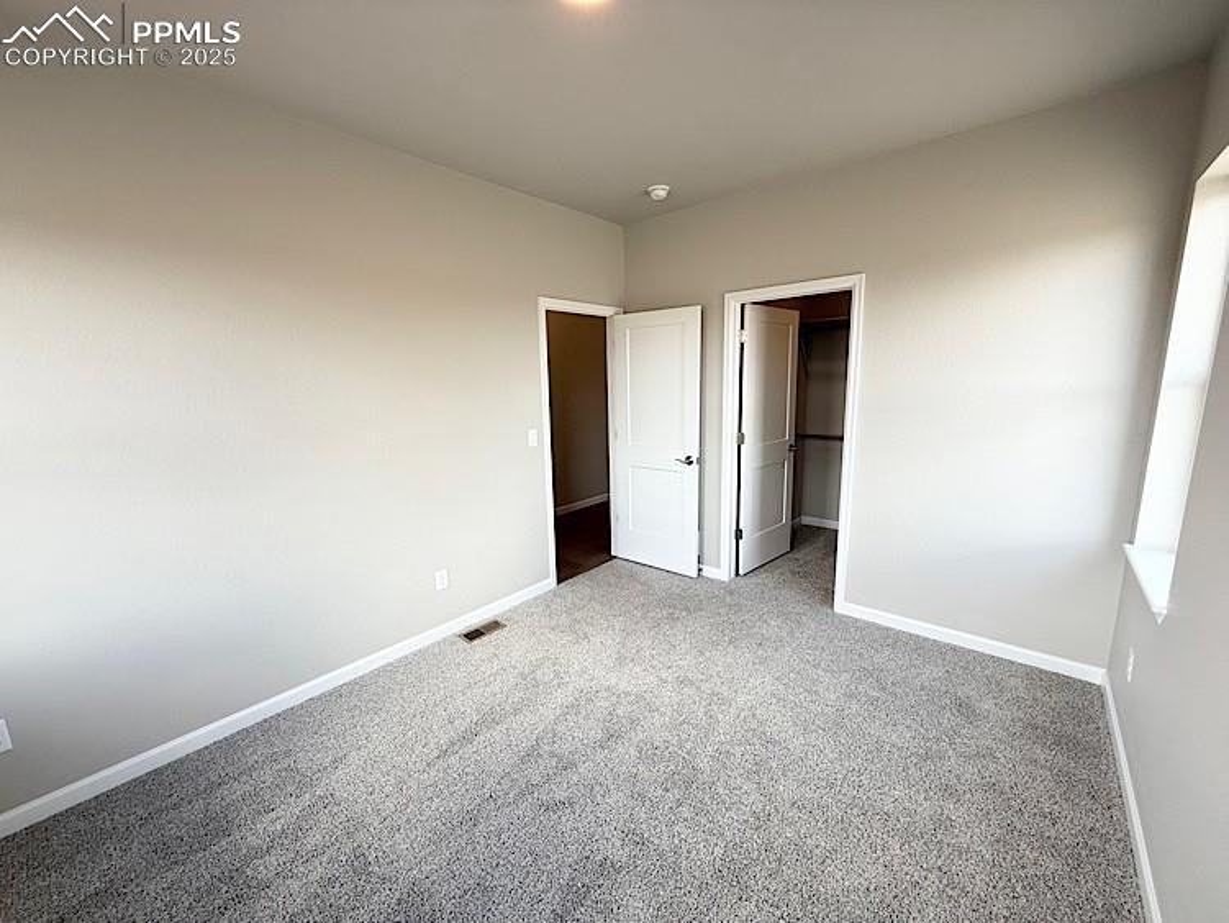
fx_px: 497
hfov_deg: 102.0
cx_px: 614
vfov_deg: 85.7
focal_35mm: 14
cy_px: 462
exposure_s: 1/120
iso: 64
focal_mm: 2.22
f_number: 2.2
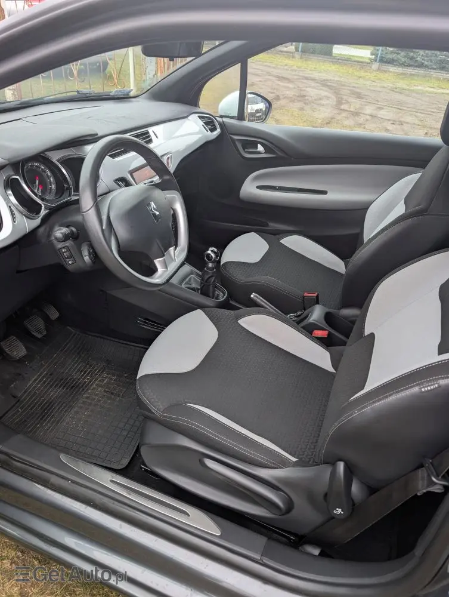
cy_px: 298
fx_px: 414
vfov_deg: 71.5
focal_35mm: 24
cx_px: 224
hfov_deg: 56.9
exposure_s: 1/23.8
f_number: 1.68
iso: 21
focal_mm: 6.9
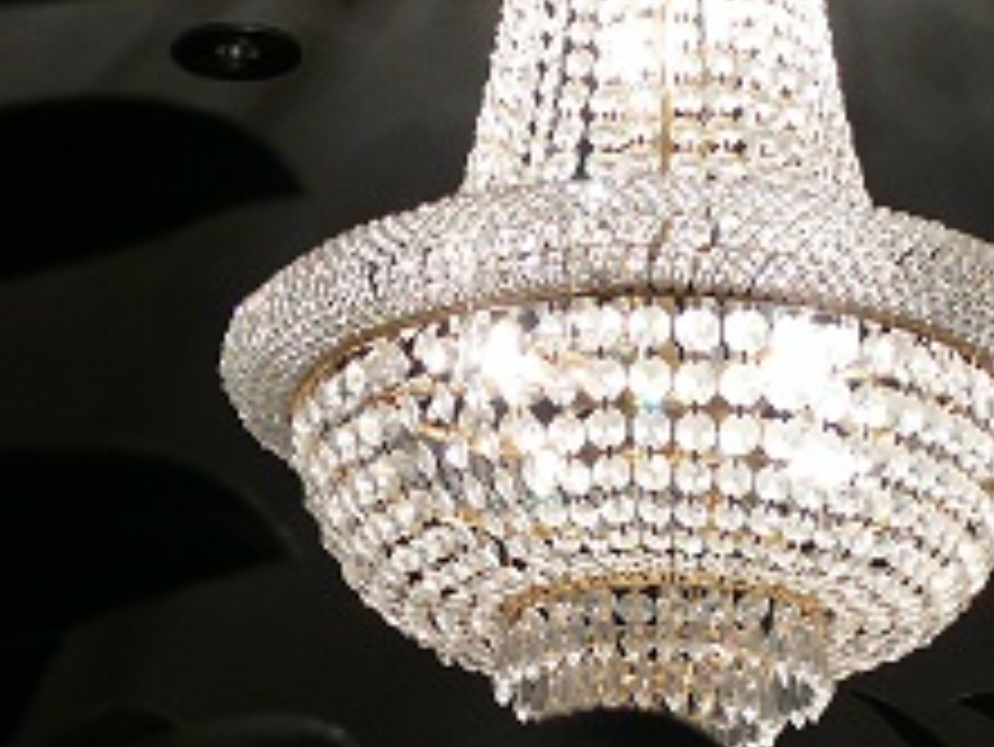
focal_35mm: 129
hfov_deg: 15.3
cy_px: 666
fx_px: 3706
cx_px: 576
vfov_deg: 11.4
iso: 100
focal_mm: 7.4
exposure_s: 1/60
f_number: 2.8
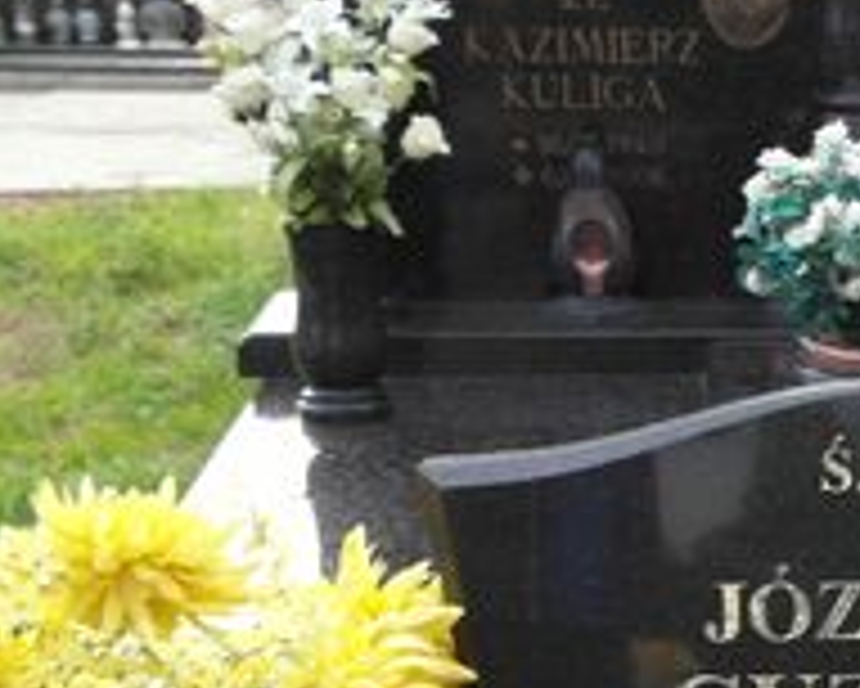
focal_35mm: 98
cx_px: 1108
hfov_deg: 18.3
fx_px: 2496
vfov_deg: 15.4
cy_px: 728
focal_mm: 6.5
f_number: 3.6
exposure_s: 1/90
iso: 80
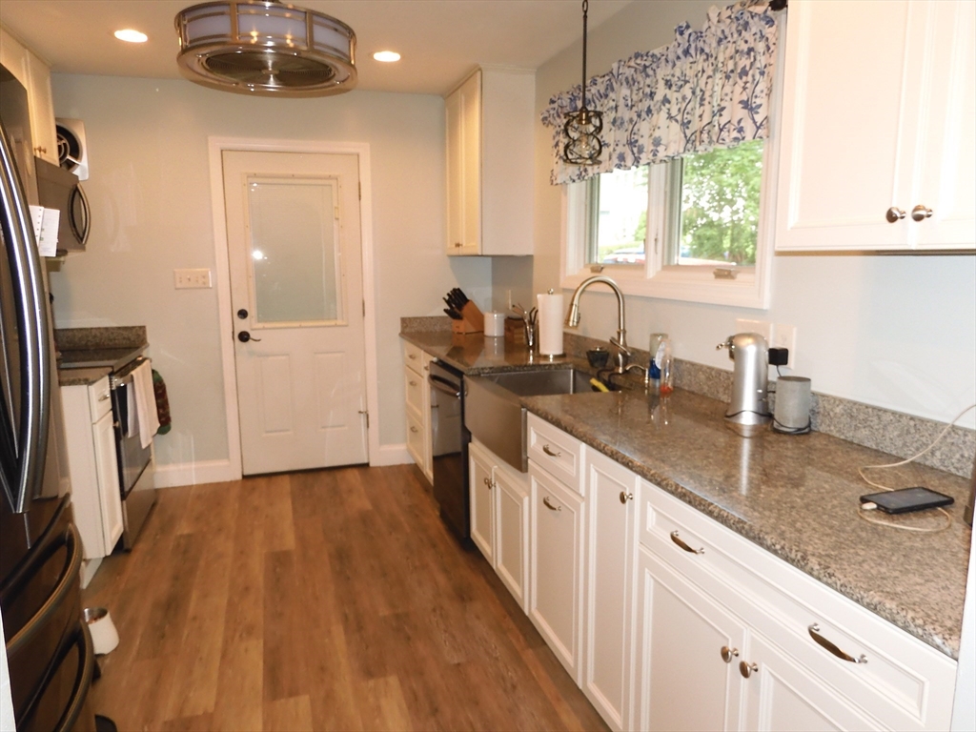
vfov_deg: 56.8
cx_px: 488
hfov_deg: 71.6
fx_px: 677
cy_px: 366
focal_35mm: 24
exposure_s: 1/30
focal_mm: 4.3
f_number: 3.4
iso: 220
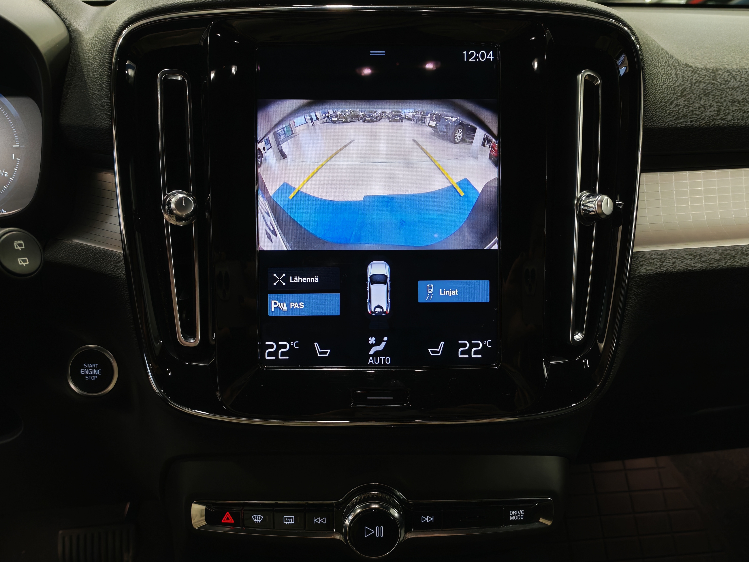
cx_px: 374
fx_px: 649
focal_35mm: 30
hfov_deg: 60.0
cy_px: 281
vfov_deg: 46.8
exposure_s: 1/100
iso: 1222
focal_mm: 6.12
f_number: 1.9
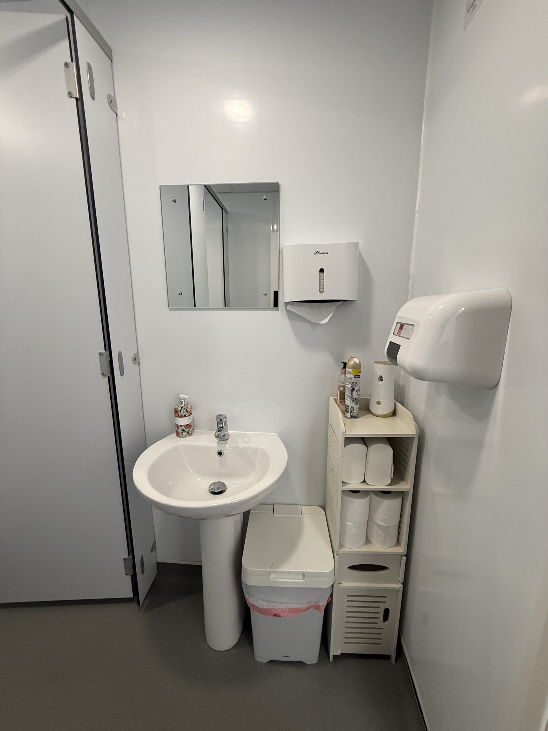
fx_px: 296
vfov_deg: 102.1
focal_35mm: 14
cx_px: 274
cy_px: 366
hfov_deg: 85.7
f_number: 2.2
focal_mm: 2.22
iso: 125
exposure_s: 1/100
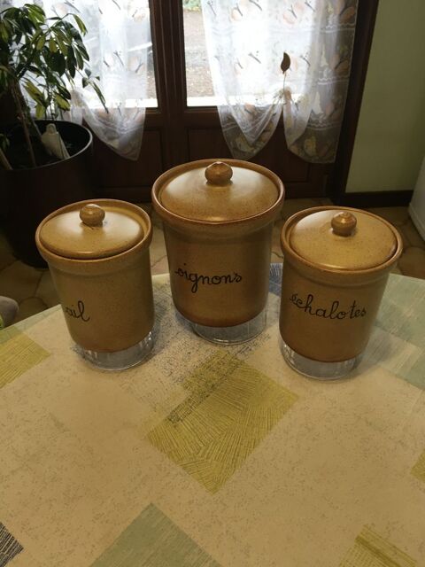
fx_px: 475
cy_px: 284
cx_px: 212
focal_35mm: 29
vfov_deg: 61.7
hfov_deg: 48.2
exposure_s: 1/33
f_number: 2.2
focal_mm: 4.15
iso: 50
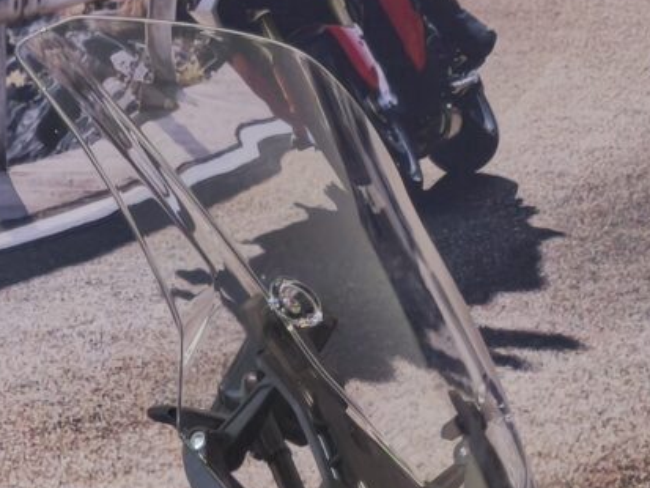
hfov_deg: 6.8
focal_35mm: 285
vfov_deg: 5.0
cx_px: -417
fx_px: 5353
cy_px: 1336
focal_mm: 6.57
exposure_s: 1/148
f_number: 1.6
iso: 50
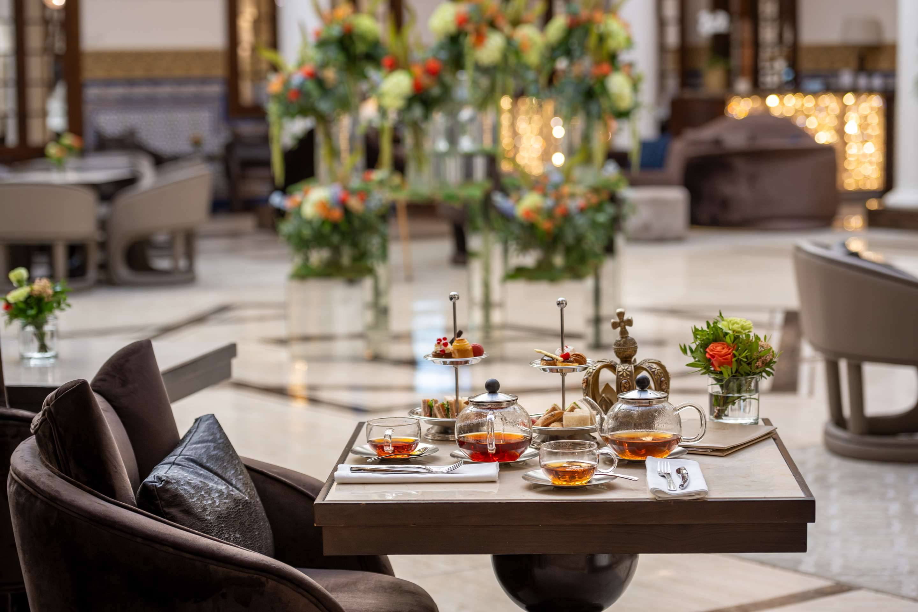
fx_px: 2167
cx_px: 459
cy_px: 306
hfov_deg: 23.9
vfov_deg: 16.1
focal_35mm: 85
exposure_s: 1/100
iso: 1800
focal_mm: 85
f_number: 3.5
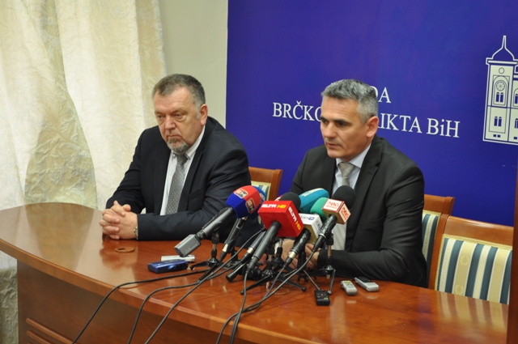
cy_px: 172
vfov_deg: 20.6
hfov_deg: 30.5
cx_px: 259
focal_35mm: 66
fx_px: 948
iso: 200
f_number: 5.3
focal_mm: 44
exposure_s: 1/8
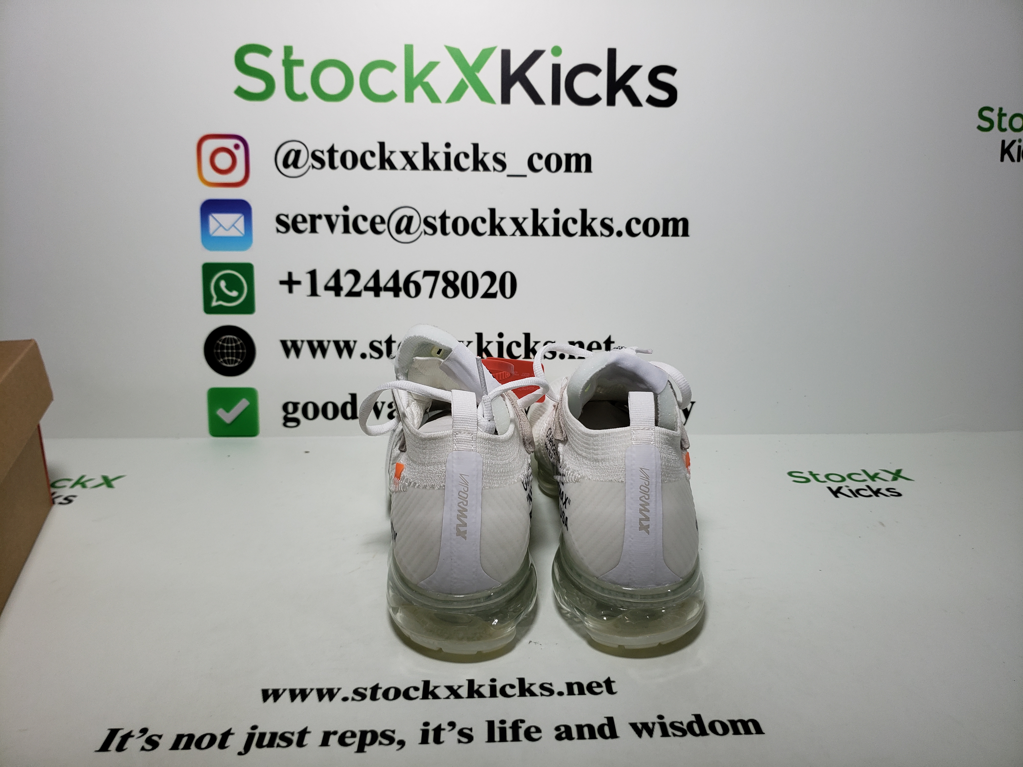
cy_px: 384
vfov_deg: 53.1
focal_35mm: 26
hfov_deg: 67.3
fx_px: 768
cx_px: 512
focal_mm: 4.3
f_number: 1.5
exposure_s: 1/620
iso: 50
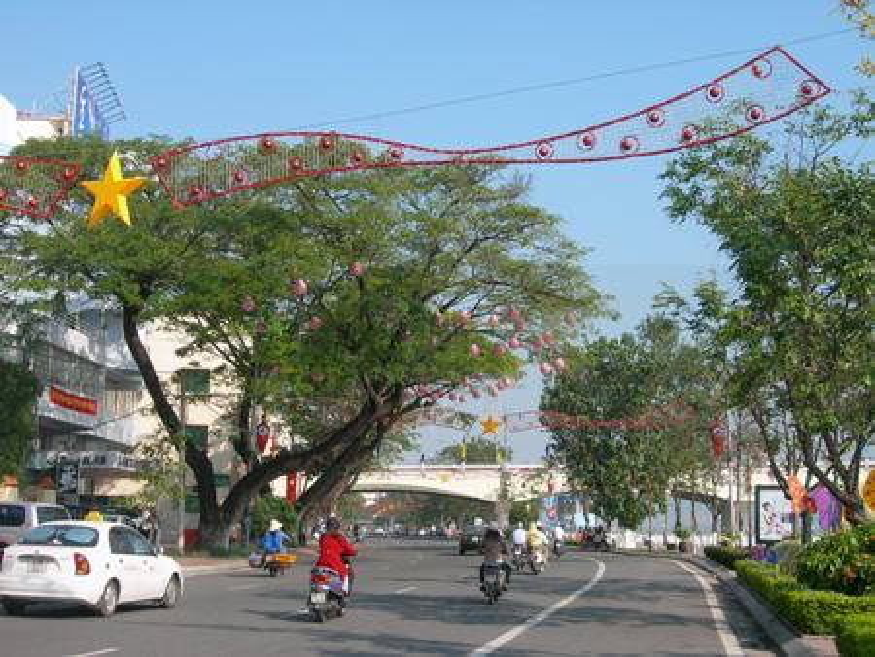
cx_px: 438
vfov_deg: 28.6
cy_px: 328
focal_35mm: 51
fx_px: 1290
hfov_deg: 37.5
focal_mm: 10.6
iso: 50
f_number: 5.4
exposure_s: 1/278
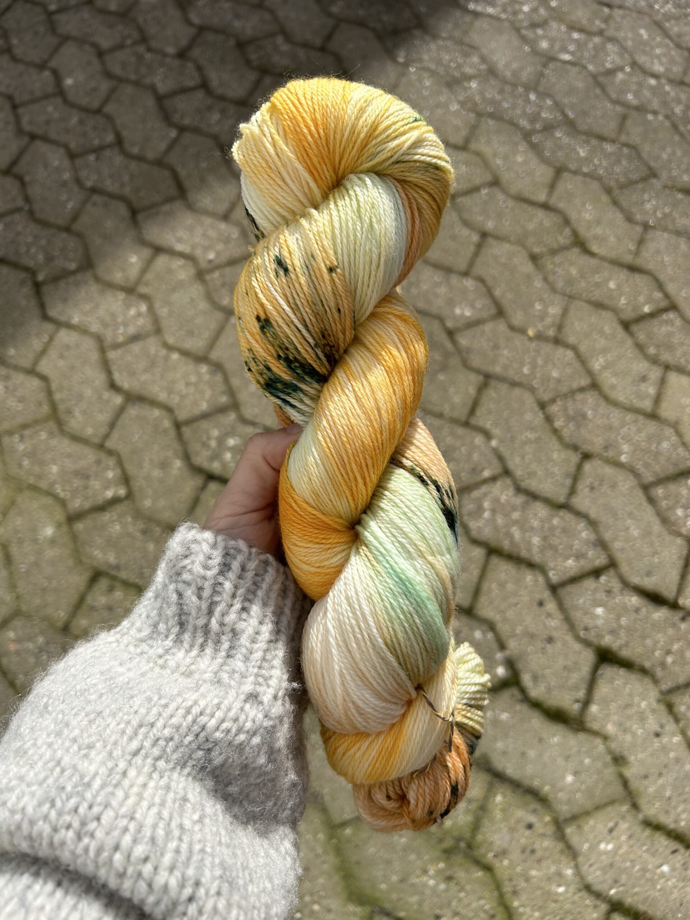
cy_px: 460
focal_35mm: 26
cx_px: 345
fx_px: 691
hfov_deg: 53.1
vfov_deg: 67.3
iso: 50
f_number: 1.5
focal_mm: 5.7
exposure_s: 1/6211
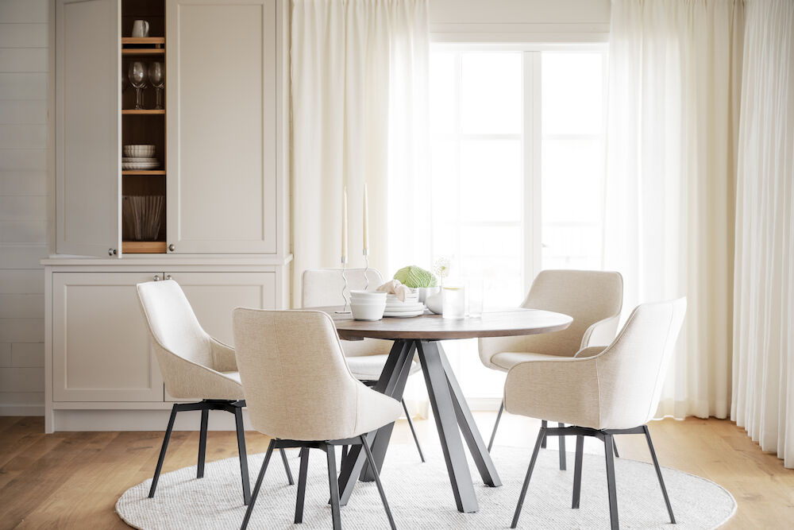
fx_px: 1544
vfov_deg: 19.5
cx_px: 397
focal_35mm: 70
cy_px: 265
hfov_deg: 28.8
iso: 125
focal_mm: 70
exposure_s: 1/30
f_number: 4
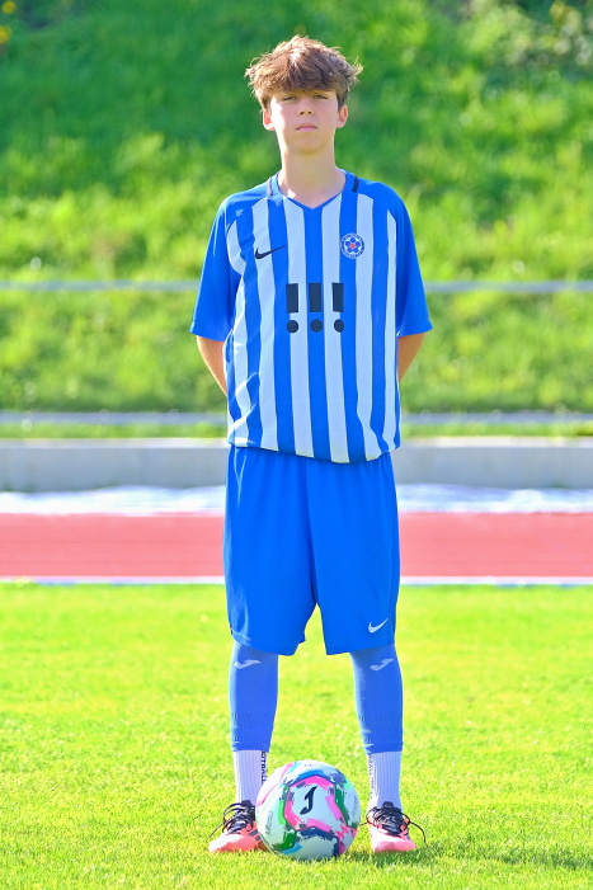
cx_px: 296
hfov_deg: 8.3
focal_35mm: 166
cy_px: 445
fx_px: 4103
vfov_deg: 12.4
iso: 320
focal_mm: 110.6
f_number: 2.8
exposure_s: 1/950
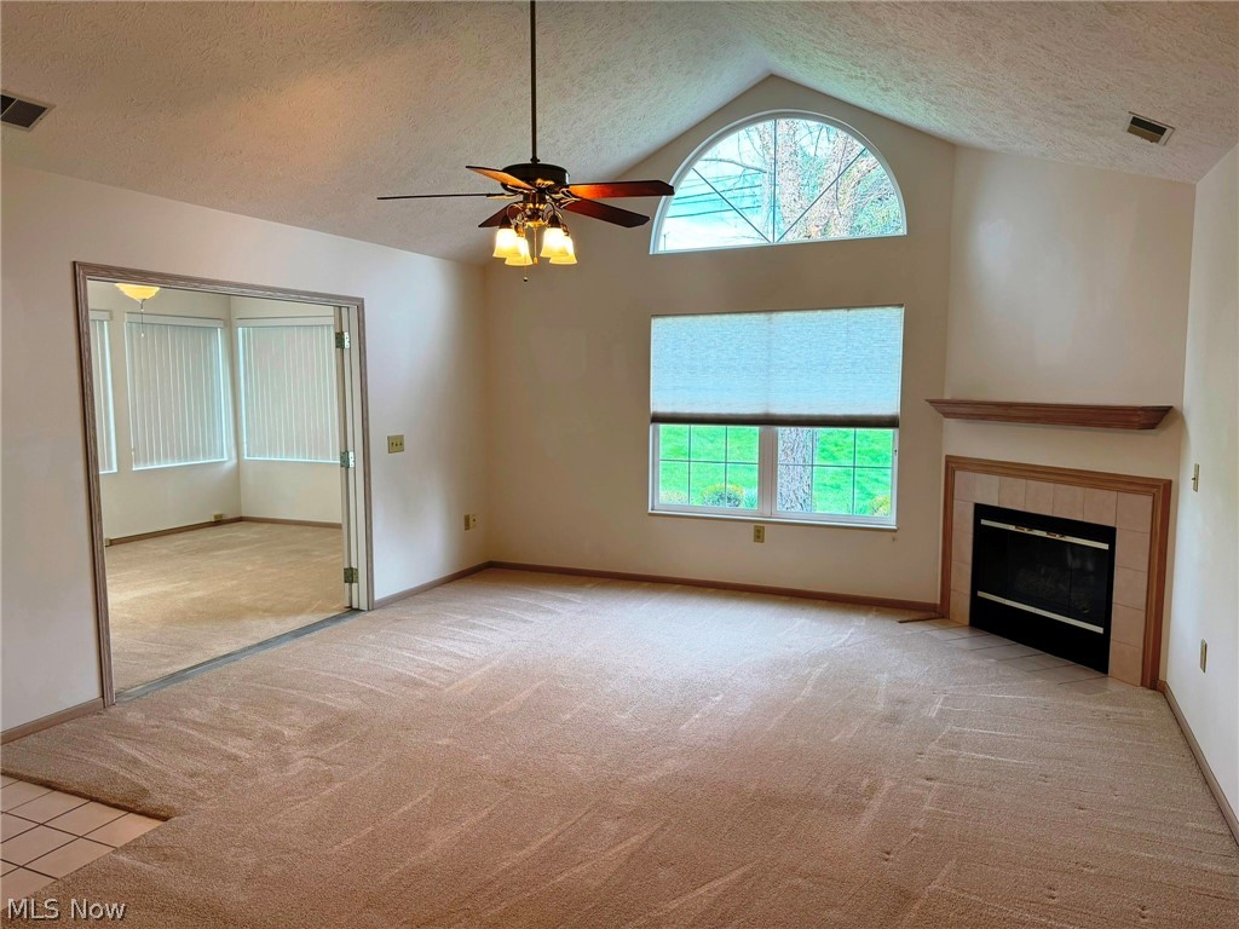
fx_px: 859
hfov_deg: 71.6
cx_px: 620
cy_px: 464
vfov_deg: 56.8
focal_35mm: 24
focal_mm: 6.76
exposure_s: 1/120
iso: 100
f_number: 1.78
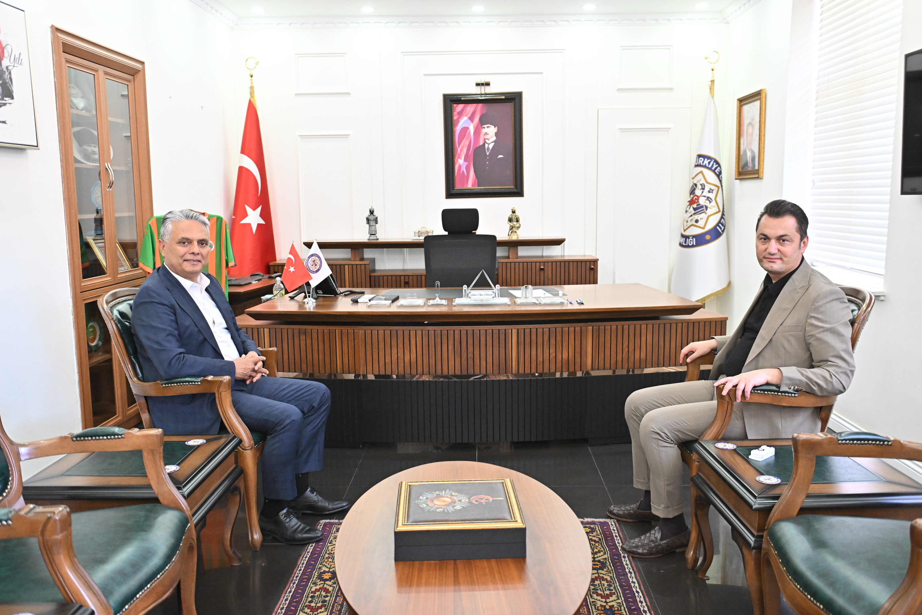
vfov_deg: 42.3
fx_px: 794
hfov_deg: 60.3
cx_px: 461
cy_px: 308
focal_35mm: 31
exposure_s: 1/160
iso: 3200
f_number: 3.5
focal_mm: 31
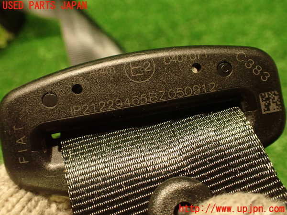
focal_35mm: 32
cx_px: 144
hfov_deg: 56.8
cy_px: 108
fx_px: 265
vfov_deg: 44.2
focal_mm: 5.79
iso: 640
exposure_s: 1/30
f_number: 2.4
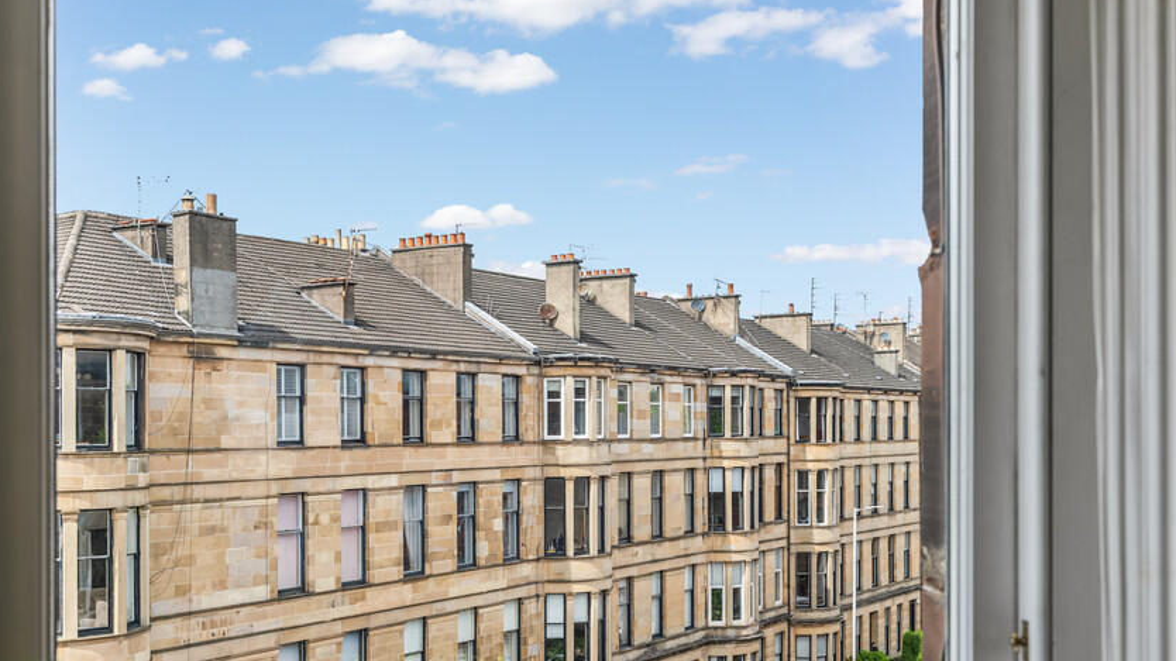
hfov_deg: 45.4
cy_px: 409
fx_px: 1403
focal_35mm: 45
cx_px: 510
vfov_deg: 26.4
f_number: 8
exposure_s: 1/100
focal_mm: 35
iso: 160
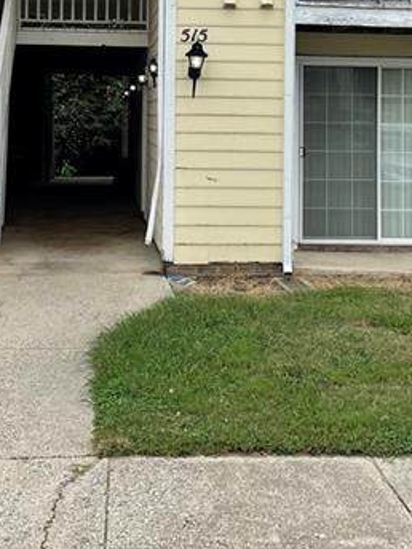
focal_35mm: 58
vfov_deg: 32.3
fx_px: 920
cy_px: 107
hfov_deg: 25.2
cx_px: 182
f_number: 1.6
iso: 32
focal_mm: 4.2
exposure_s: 1/1335
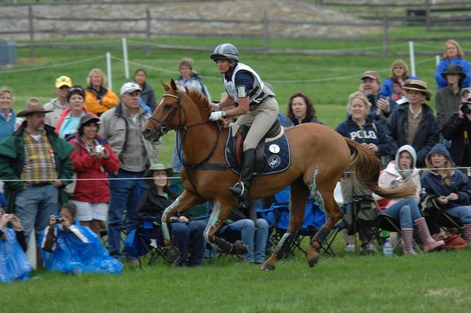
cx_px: 236
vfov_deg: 3.3
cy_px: 156
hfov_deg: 4.9
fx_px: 5488
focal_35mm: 420
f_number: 5.3
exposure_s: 1/400
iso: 400
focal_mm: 280
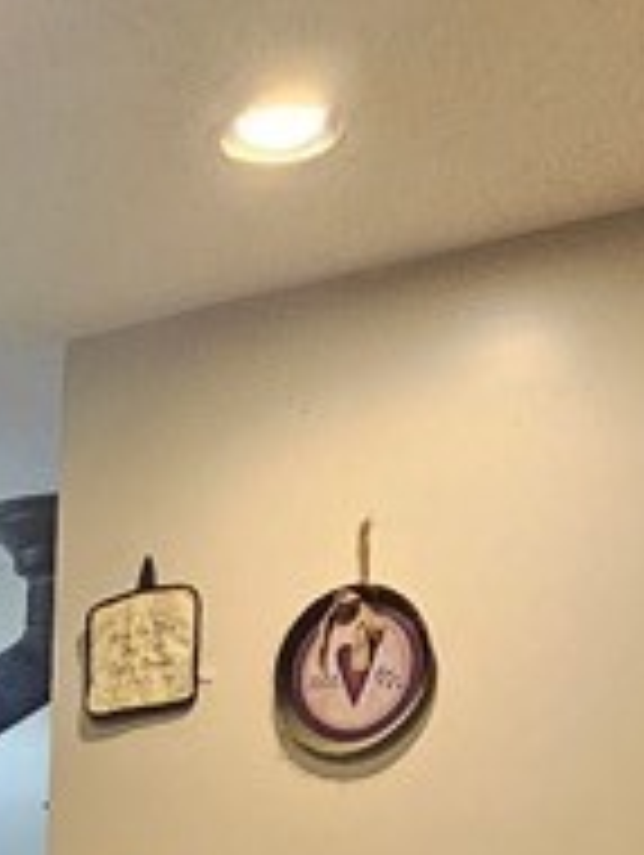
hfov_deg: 18.8
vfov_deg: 21.5
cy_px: 1400
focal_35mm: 70
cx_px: -288
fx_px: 1733
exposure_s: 1/30
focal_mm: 2.2
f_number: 2.2
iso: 320
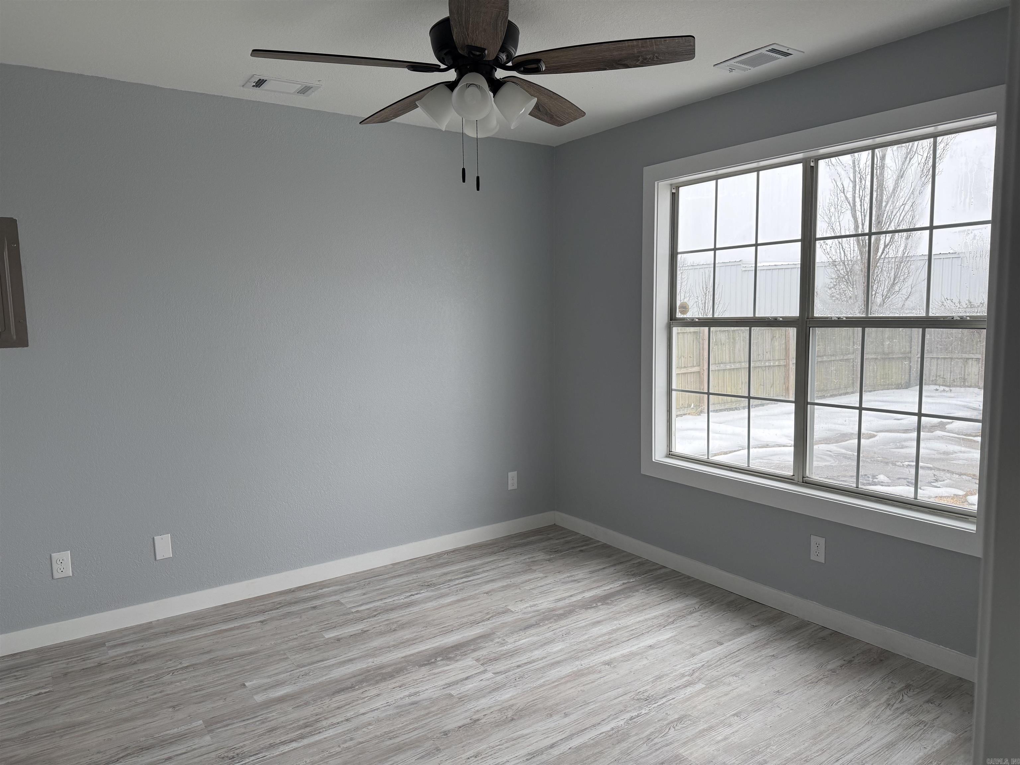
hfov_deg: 71.6
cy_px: 382
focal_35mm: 24
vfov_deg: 56.8
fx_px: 707
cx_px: 510
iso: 100
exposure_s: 1/643
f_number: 1.78
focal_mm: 6.76
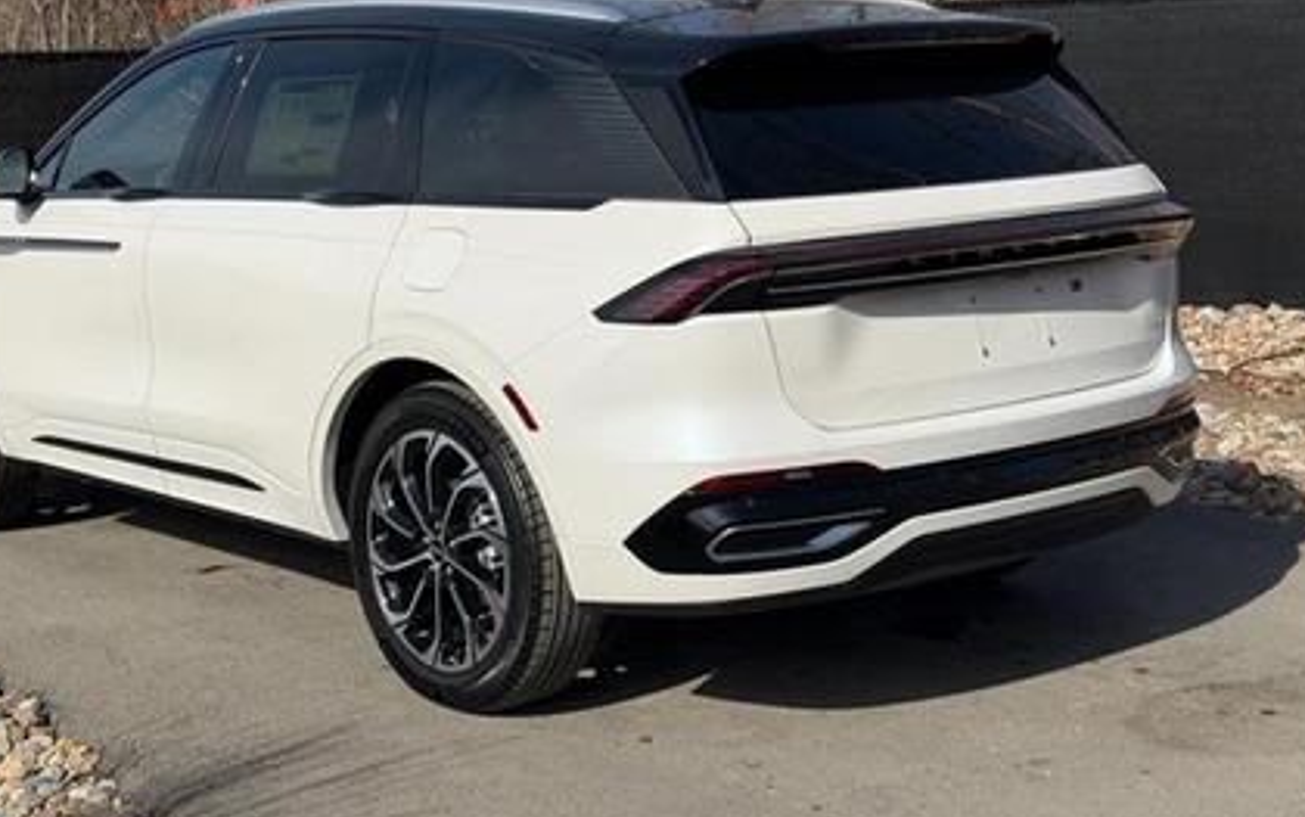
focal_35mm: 61
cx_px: 541
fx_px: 2171
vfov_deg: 21.3
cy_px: 332
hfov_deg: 33.4
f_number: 1.78
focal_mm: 6.76
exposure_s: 1/7874
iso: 64
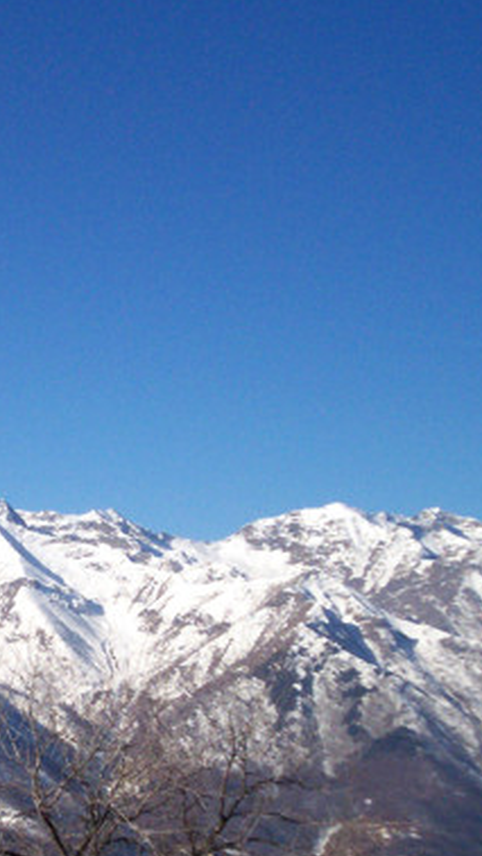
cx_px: -63
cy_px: 643
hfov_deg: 14.2
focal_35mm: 83
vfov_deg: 25.3
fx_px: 1883
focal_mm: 5.9
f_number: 4.5
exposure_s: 1/1248
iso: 100
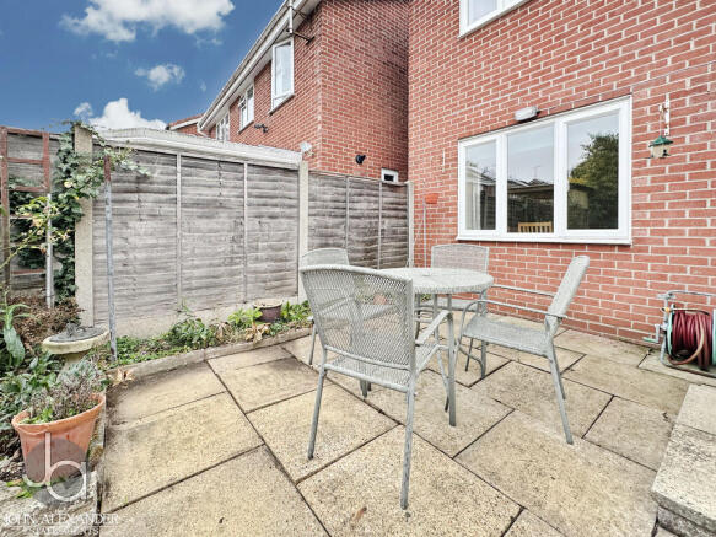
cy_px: 268
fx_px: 290
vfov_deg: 85.7
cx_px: 358
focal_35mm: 14
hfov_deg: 102.1
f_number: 2.2
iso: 100
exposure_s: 1/99
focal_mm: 2.22
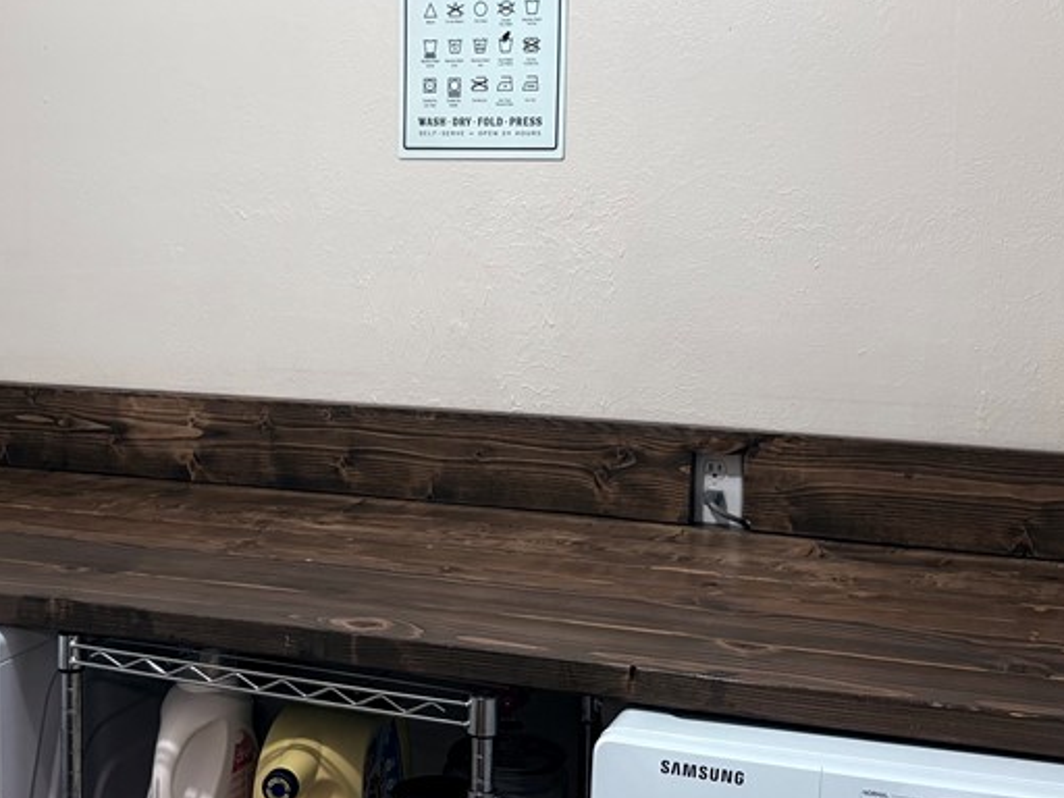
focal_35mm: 52
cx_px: 426
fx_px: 1598
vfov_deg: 27.9
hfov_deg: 36.7
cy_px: 305
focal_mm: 5.96
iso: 200
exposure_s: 1/60
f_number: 1.6
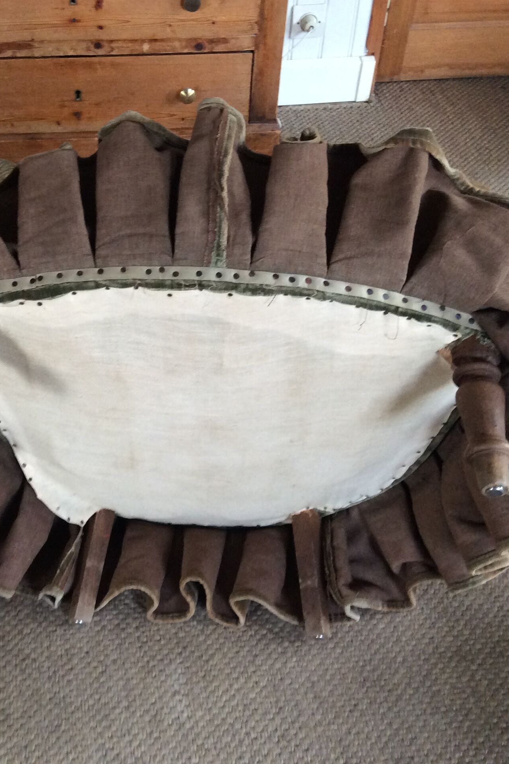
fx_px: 954
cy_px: 378
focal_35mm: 45
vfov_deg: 43.6
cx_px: 175
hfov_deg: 29.7
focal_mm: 3.3
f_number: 2.4
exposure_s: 1/25
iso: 125
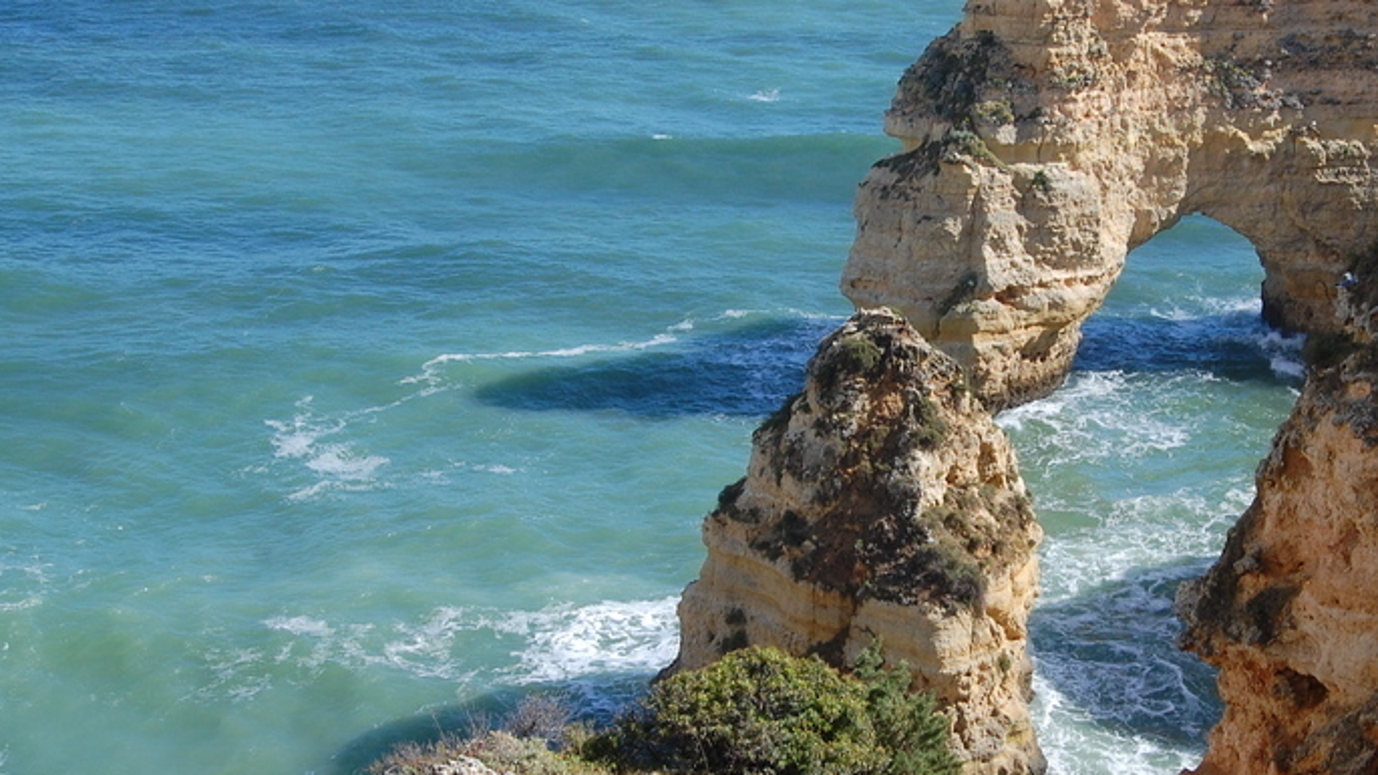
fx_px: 2659
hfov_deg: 28.9
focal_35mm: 73
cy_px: 402
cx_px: 893
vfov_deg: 16.6
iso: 280
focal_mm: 31
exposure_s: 1/250
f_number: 10
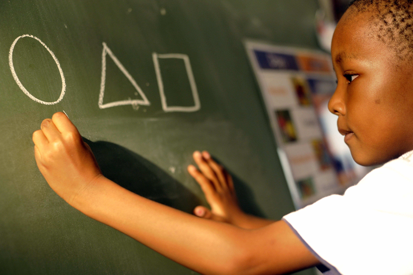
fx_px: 573
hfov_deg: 39.6
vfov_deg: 27.0
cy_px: 138
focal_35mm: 50
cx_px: 206
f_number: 3.2
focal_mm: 50
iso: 1600
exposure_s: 1/250
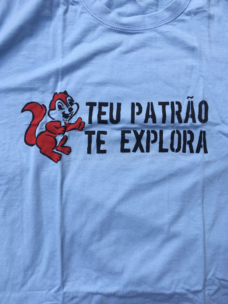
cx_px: 114
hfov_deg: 48.2
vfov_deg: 61.7
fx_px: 255
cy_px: 152
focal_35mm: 29
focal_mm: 4.15
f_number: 2.2
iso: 25
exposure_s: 1/422
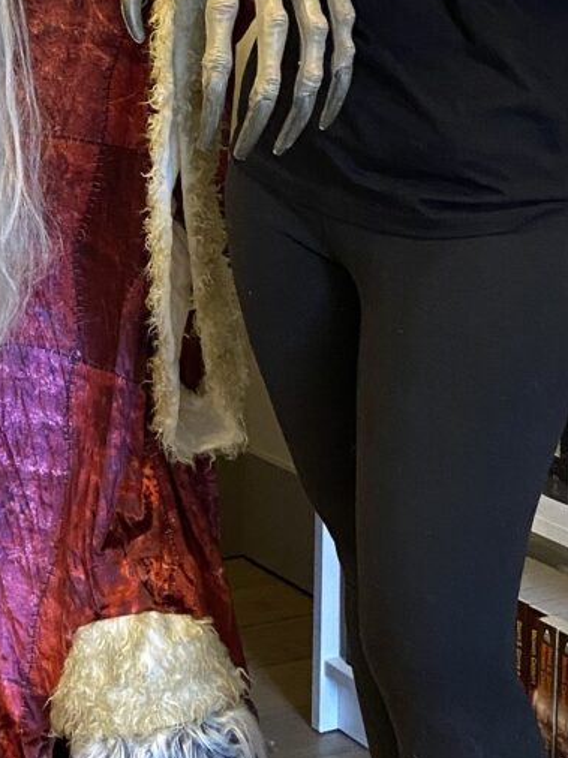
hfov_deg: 18.0
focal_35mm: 79
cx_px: -52
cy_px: 48
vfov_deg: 23.9
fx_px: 1730
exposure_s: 1/40
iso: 400
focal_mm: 4.25
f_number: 1.8
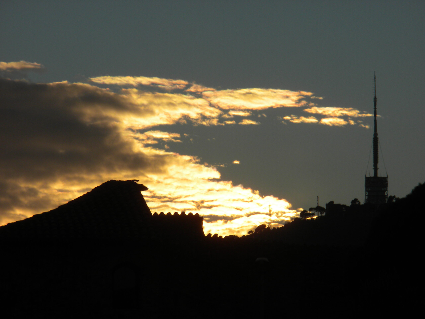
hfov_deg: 7.6
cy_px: 160
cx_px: 212
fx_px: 3192
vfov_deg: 5.7
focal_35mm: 260
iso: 64
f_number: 14
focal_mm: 46.2
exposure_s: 1/126
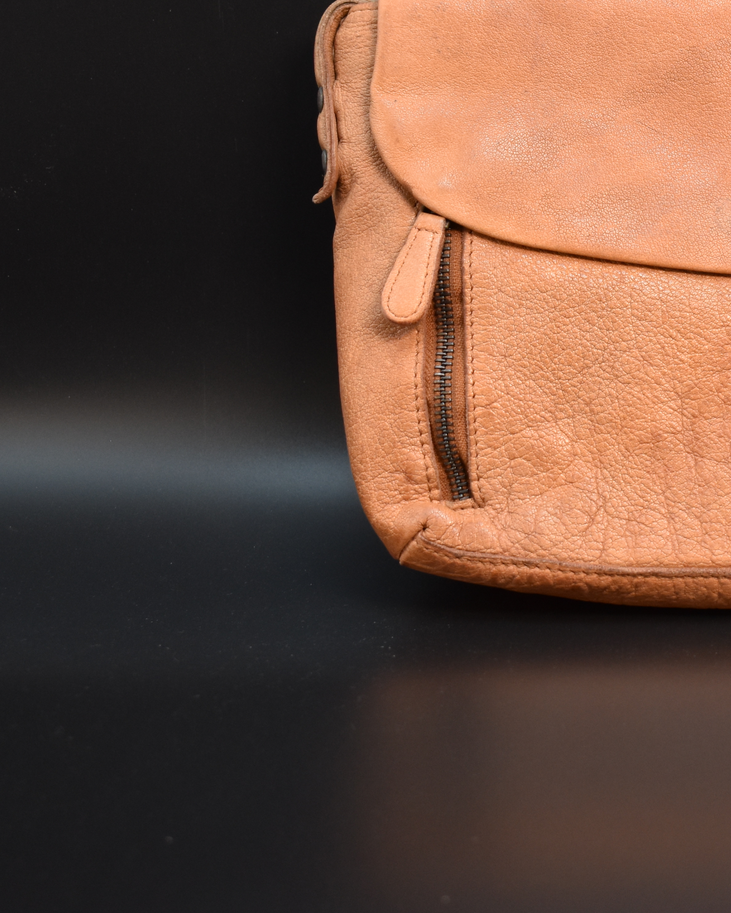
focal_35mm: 73
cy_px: 290
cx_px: 754
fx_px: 1974
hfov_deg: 20.2
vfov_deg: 25.9
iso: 900
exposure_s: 1/60
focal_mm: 25
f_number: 4
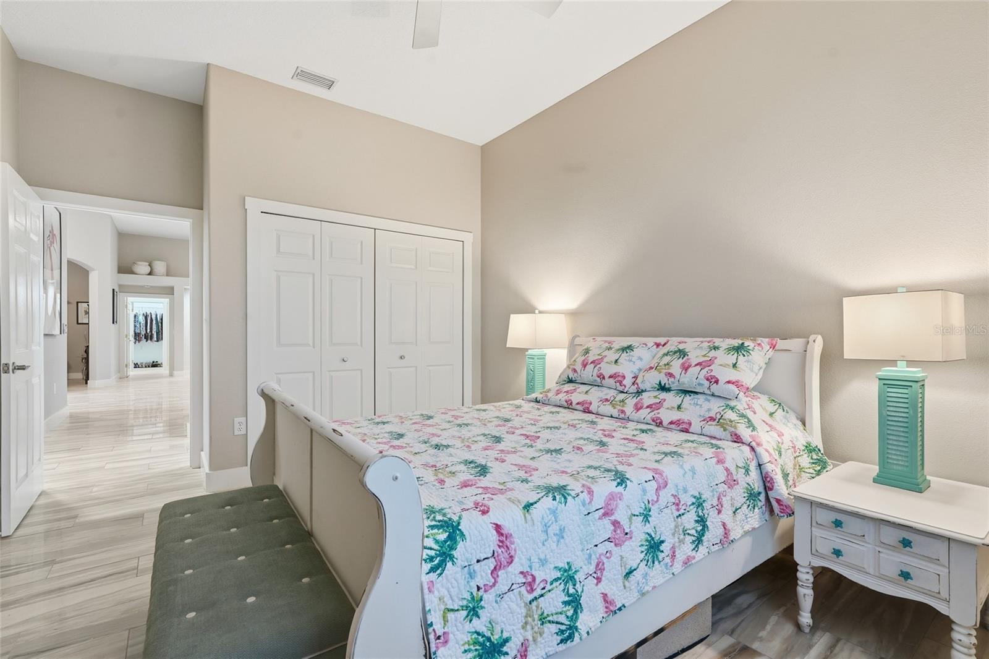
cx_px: 494
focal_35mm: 16
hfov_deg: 96.7
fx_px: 439
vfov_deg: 73.7
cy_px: 330
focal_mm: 16
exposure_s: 1/5
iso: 100
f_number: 8
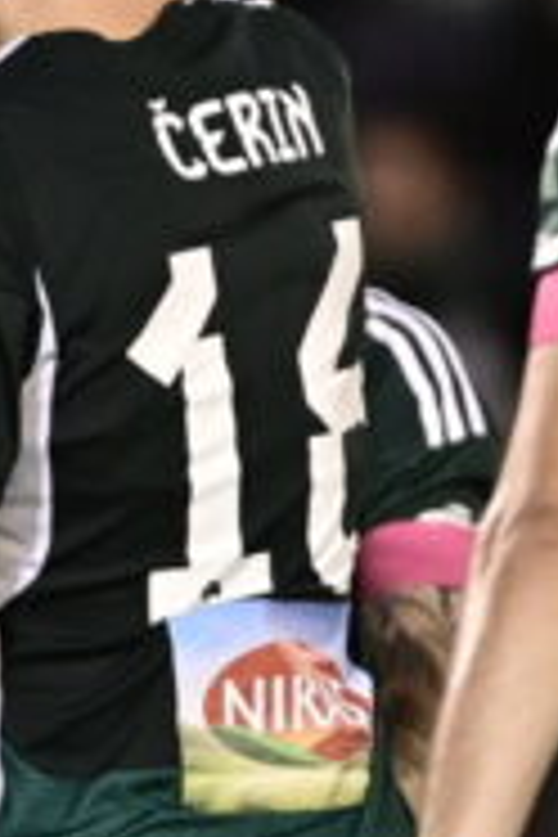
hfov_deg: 1.4
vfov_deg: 2.1
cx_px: -396
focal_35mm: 966
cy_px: 112
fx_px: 22458
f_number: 3.2
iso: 2000
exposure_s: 1/1600
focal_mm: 300
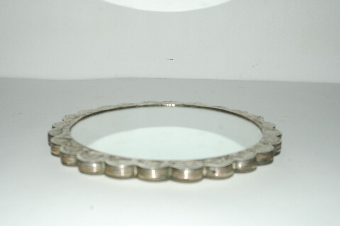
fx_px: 538
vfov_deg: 23.7
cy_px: 113
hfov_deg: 35.1
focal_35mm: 57
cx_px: 170
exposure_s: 1/125
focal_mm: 38
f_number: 7.1
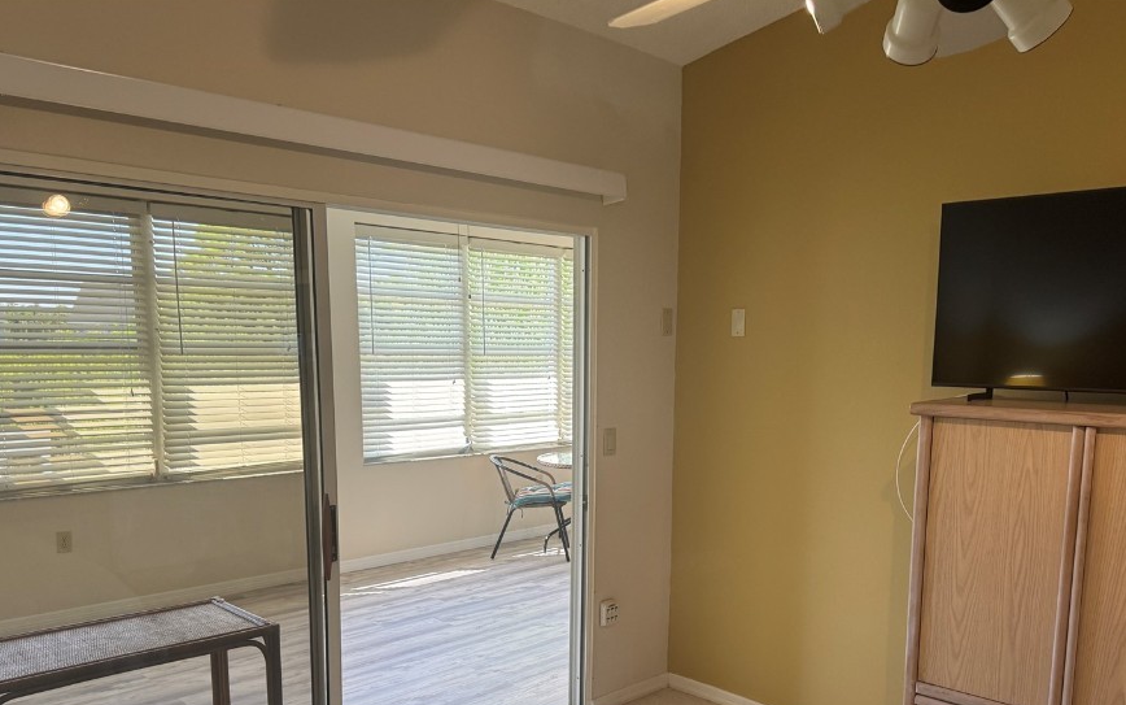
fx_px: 921
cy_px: 491
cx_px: 620
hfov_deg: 62.7
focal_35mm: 30
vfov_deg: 41.1
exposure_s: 1/120
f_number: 1.78
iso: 160
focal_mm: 6.76
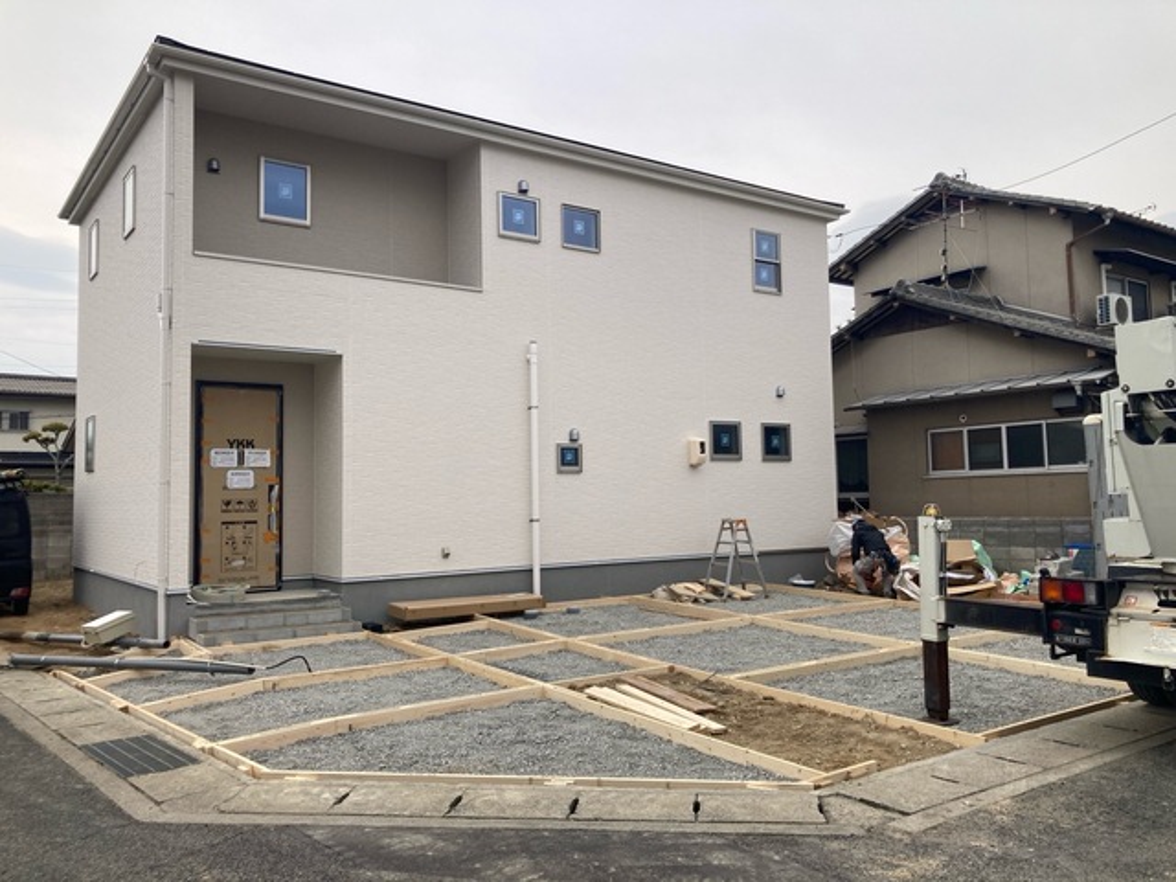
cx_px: 588
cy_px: 441
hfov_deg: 63.4
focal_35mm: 28
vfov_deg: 49.7
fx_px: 951
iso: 20
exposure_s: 1/2208
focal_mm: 3.99
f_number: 1.8
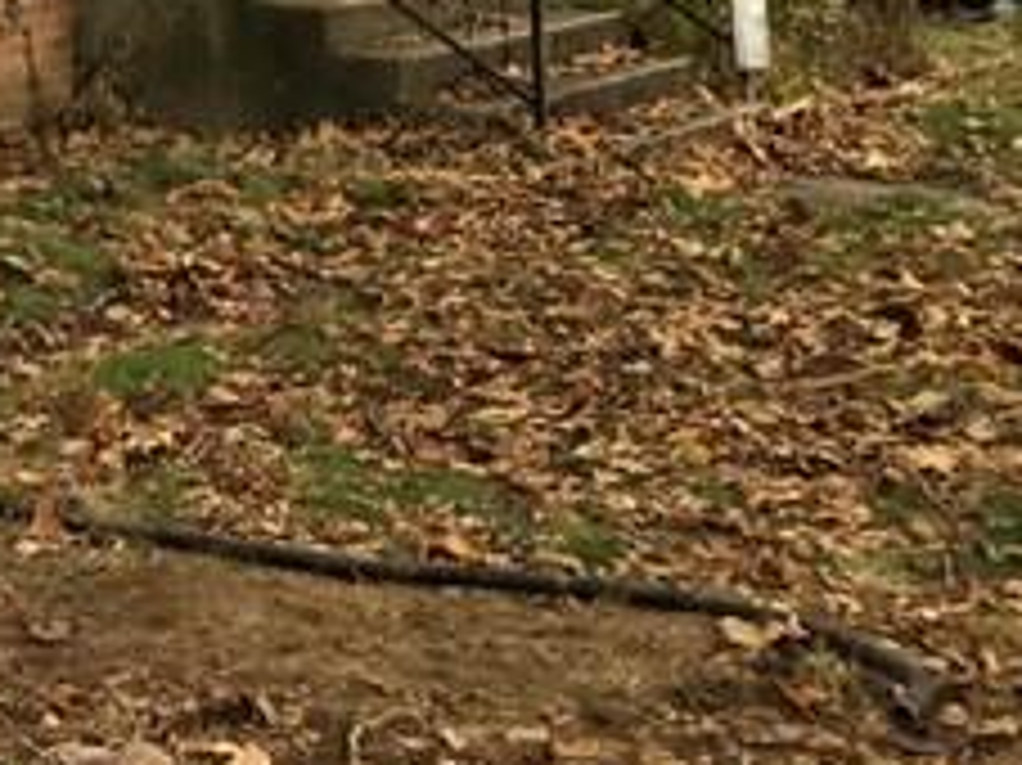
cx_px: -914
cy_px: -468
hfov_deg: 13.3
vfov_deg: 10.8
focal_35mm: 131
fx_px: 3866
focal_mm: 4.15
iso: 32
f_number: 2.2
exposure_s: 1/60
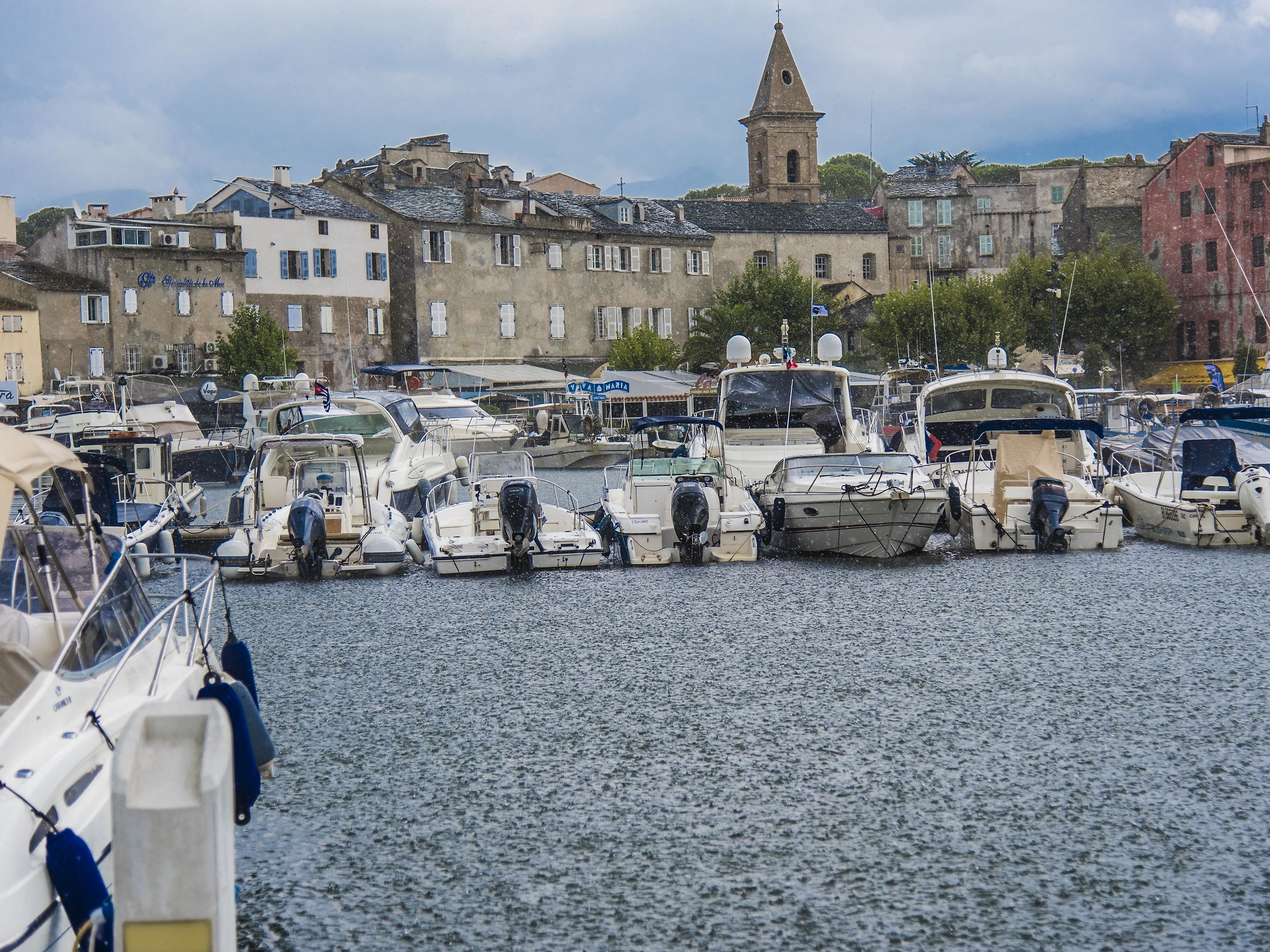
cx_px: 697
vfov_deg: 21.6
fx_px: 2495
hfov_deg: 28.5
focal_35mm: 68
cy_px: 473
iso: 200
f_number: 4
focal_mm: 62
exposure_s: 1/1250
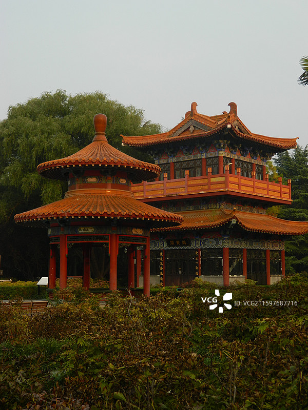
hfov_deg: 25.7
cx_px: 154
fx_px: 676
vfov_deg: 33.8
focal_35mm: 57
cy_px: 205
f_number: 3.8
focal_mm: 10.2
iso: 80
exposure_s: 1/200
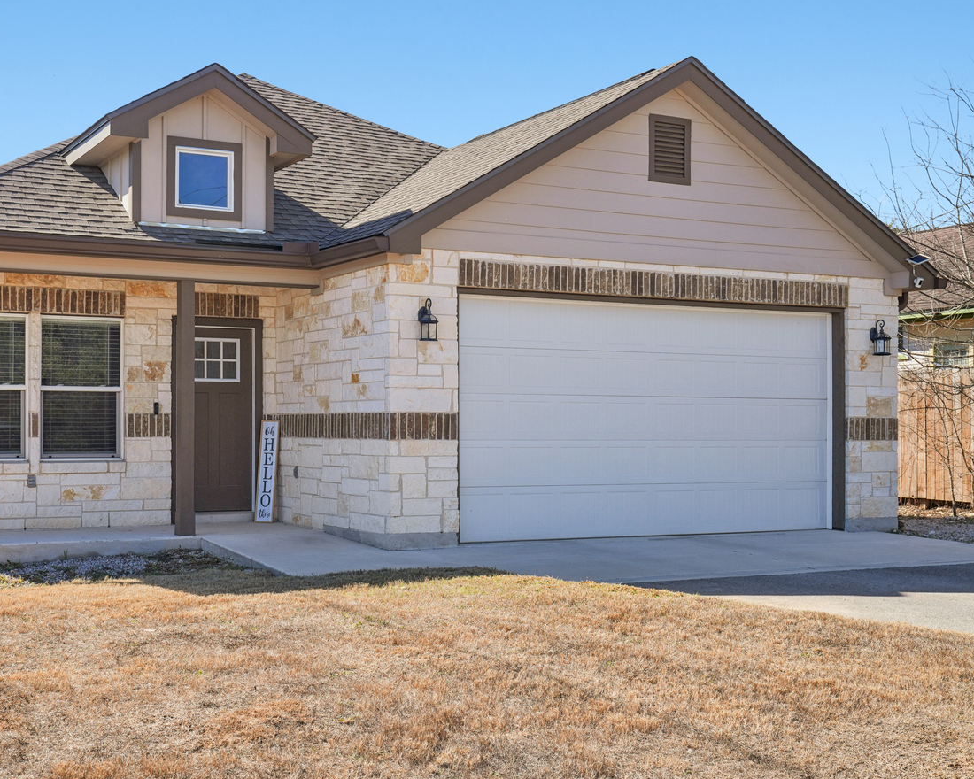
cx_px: 384
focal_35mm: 47
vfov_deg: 32.1
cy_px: 353
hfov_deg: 39.4
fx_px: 1355
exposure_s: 1/350
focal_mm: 34
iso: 200
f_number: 8
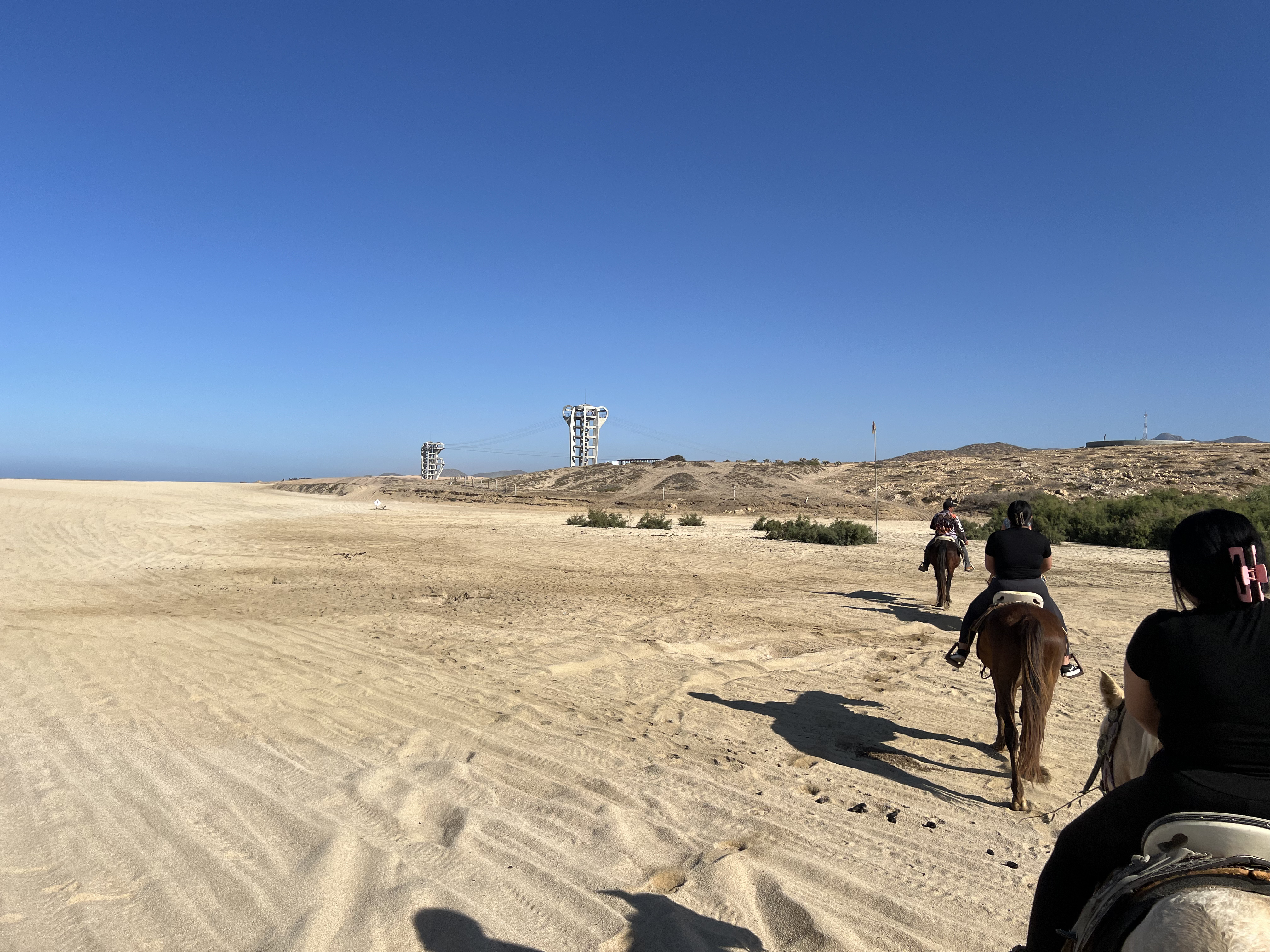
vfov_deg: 53.1
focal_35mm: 26
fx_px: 954
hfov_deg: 67.3
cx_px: 635
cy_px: 476
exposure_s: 1/8696
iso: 50
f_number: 1.5
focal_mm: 5.7
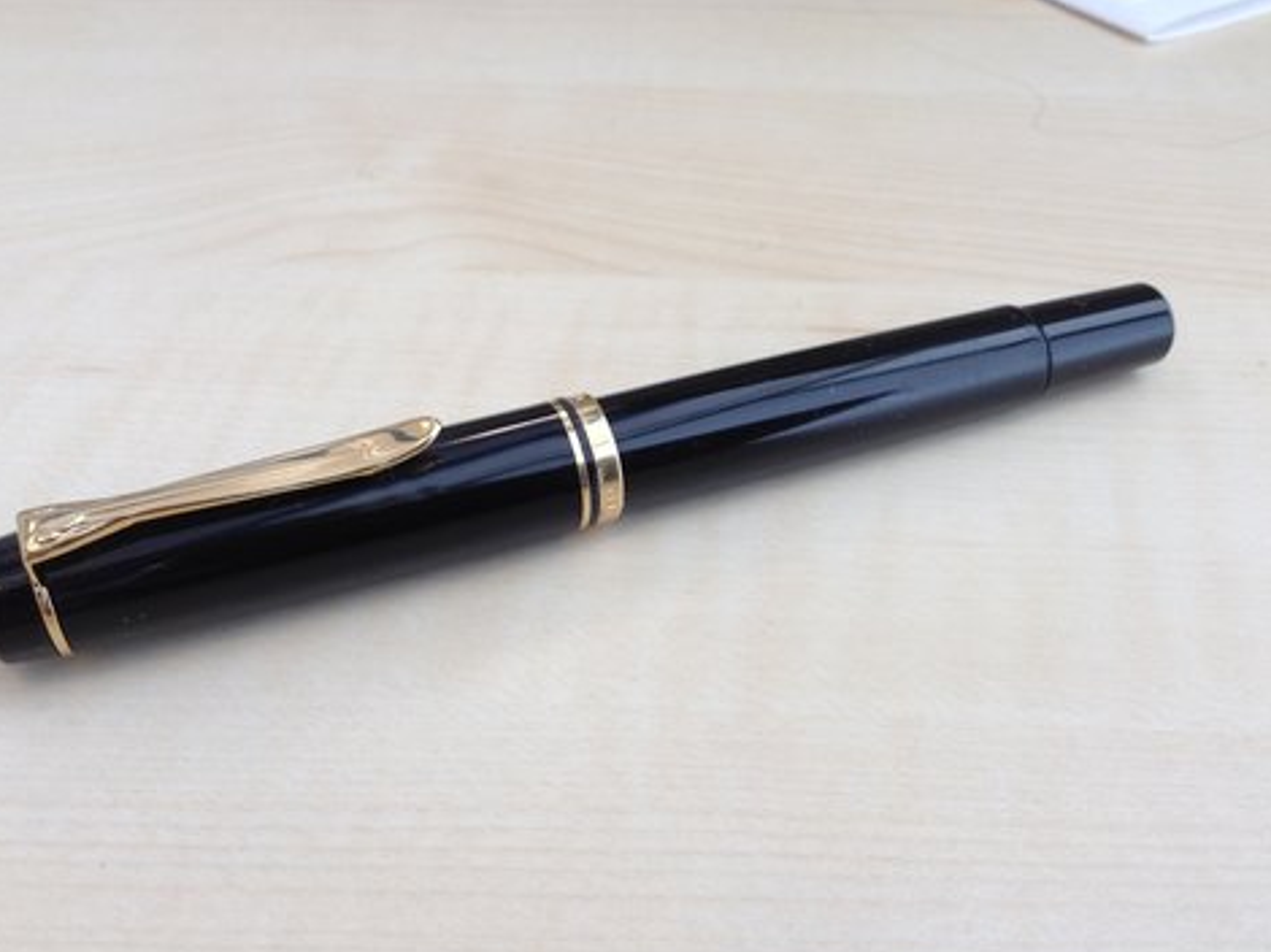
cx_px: 615
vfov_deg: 40.7
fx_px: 1284
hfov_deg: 52.6
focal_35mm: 35
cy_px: 494
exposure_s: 1/30
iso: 32
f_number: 2.4
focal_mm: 3.3
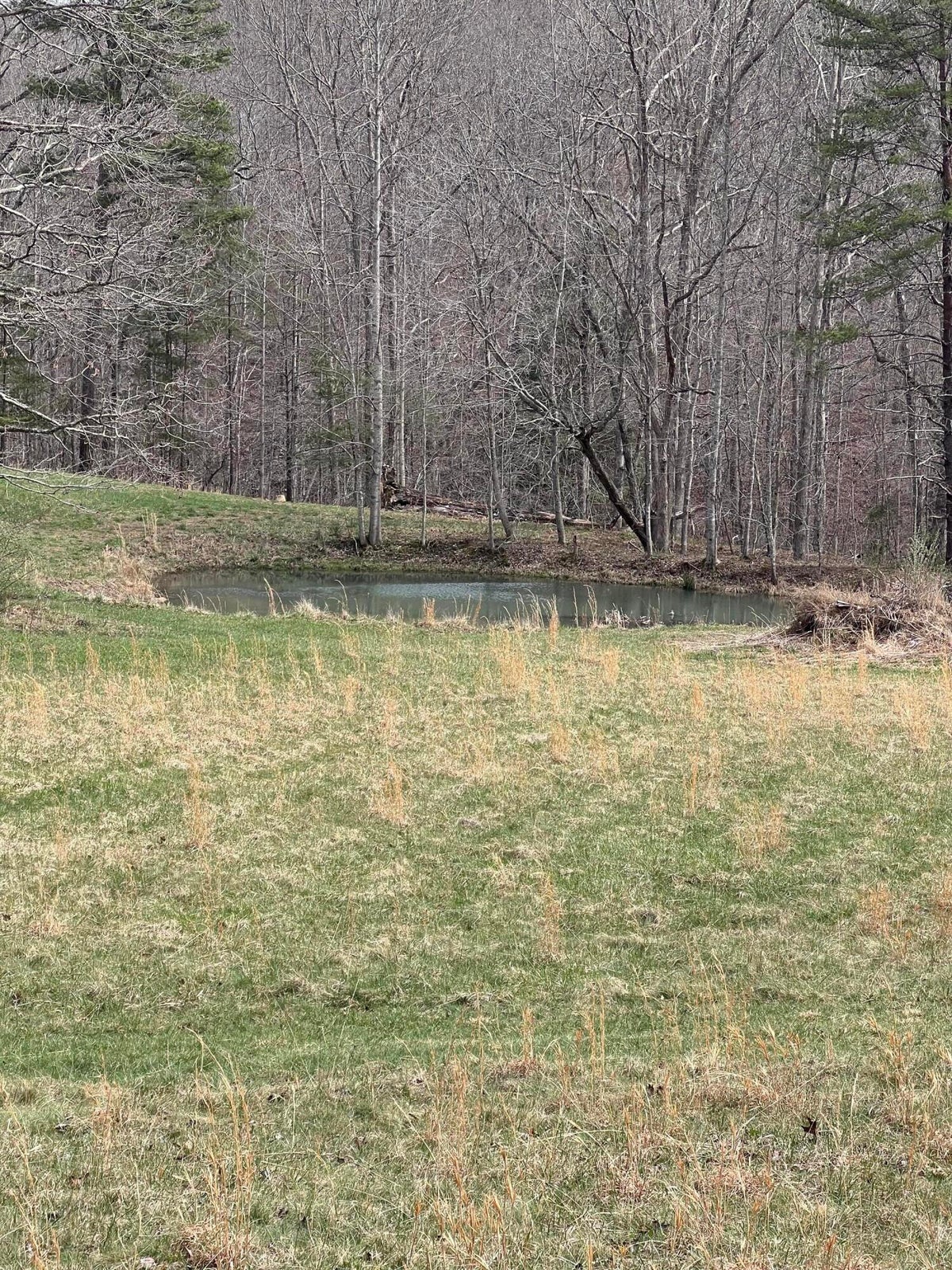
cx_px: 476
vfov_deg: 25.3
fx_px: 2824
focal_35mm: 77
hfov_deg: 19.1
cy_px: 635
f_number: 2.8
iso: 32
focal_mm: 9
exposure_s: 1/504
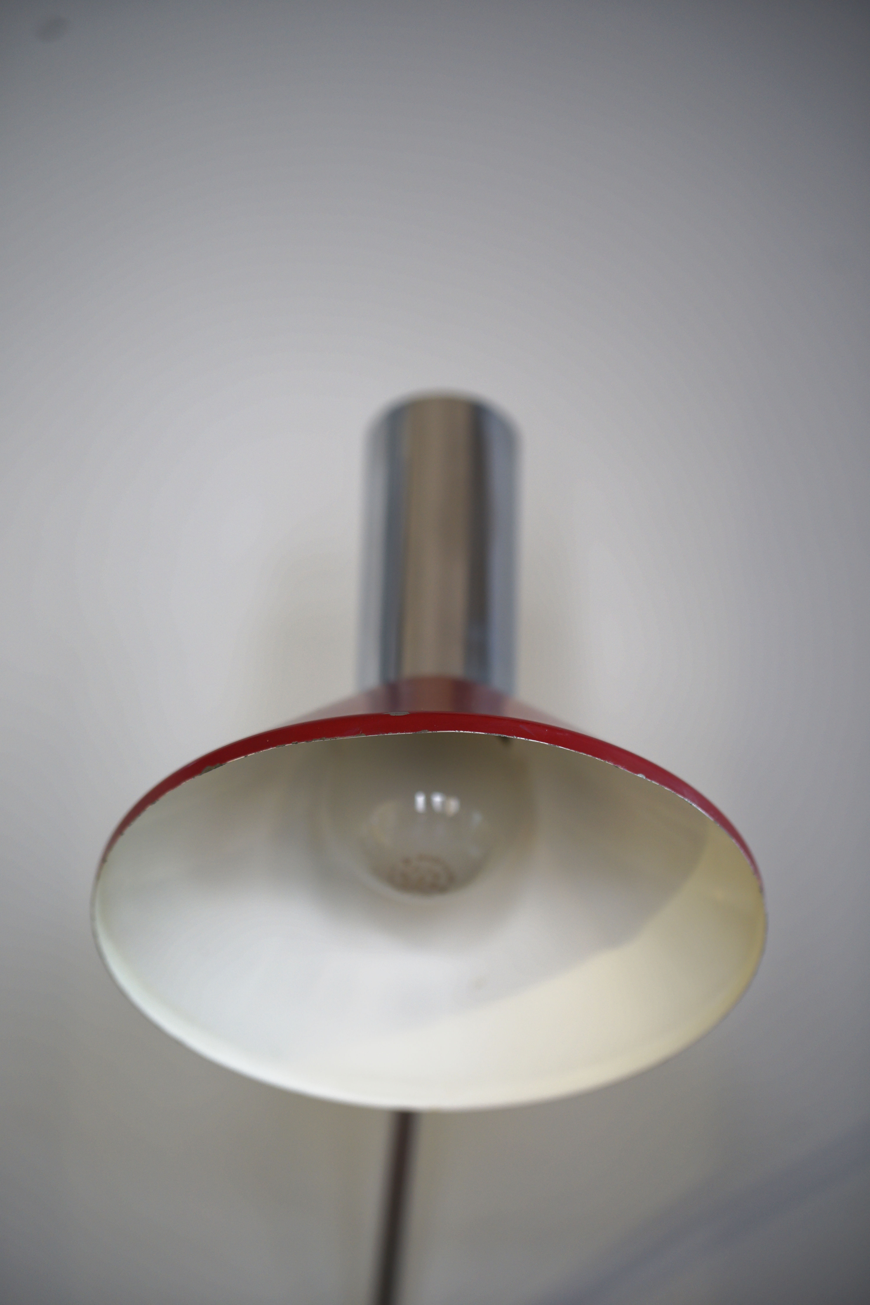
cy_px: 652
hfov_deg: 15.2
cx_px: 435
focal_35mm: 90
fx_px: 3262
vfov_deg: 22.6
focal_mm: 90
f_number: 2.8
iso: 320
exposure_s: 1/6
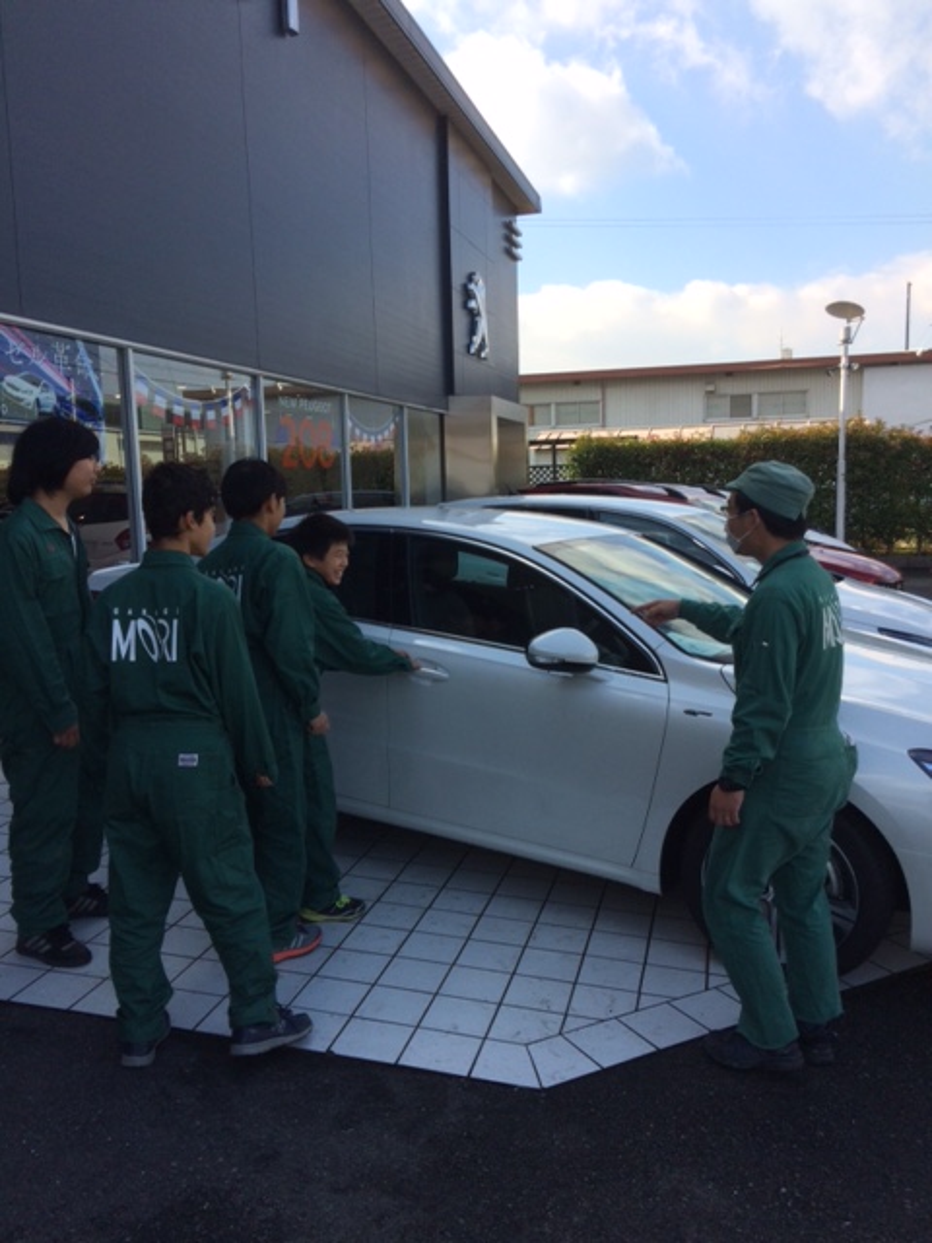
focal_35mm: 29
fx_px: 1041
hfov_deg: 48.2
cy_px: 622
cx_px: 466
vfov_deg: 61.7
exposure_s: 1/1053
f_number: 2.2
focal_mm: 4.15
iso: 32
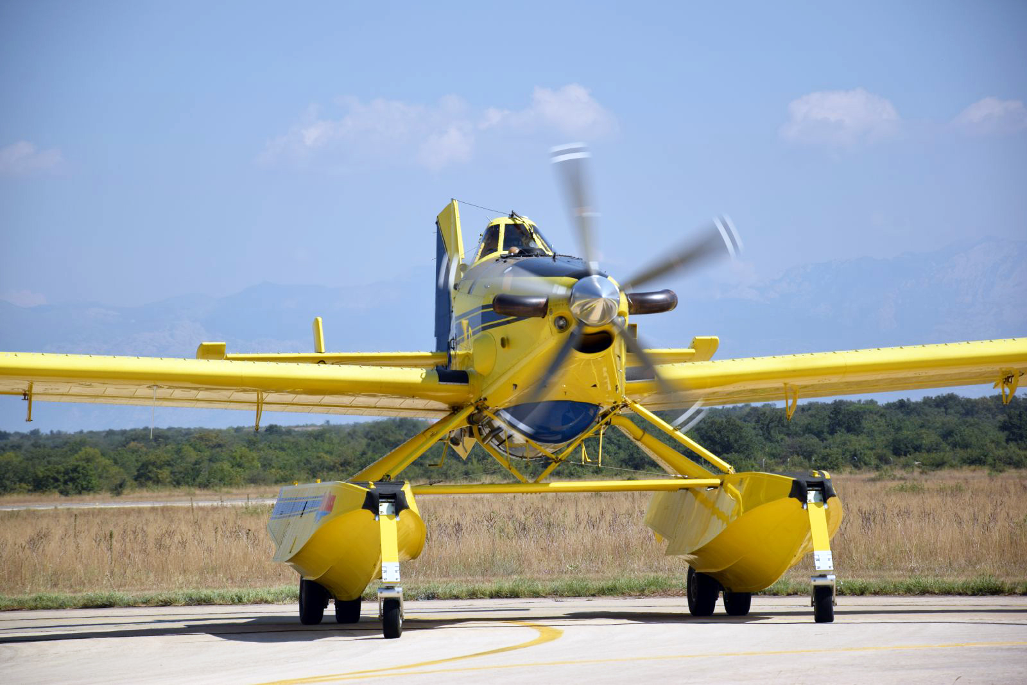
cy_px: 342
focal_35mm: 158
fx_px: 4493
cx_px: 514
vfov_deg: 8.7
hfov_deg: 13.0
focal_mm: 105
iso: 100
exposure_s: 1/640
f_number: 6.3
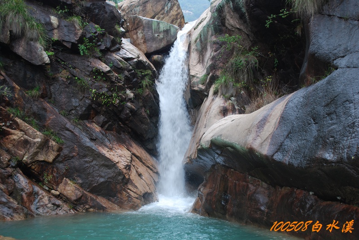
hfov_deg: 46.4
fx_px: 419
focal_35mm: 42
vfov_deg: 32.0
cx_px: 180
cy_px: 120
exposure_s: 1/100
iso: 200
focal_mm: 28
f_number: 5
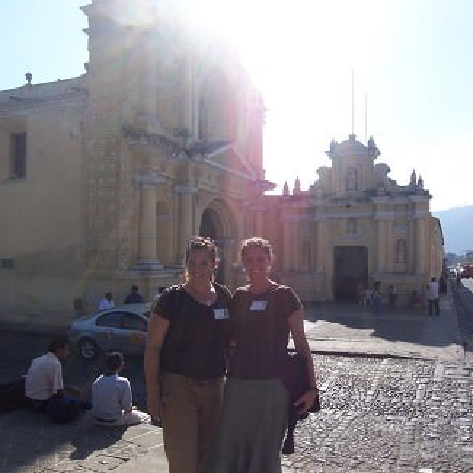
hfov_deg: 53.6
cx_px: 290
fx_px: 464
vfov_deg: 54.0
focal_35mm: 30
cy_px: 255
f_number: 5.6
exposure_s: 1/320
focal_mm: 3.8
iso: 64
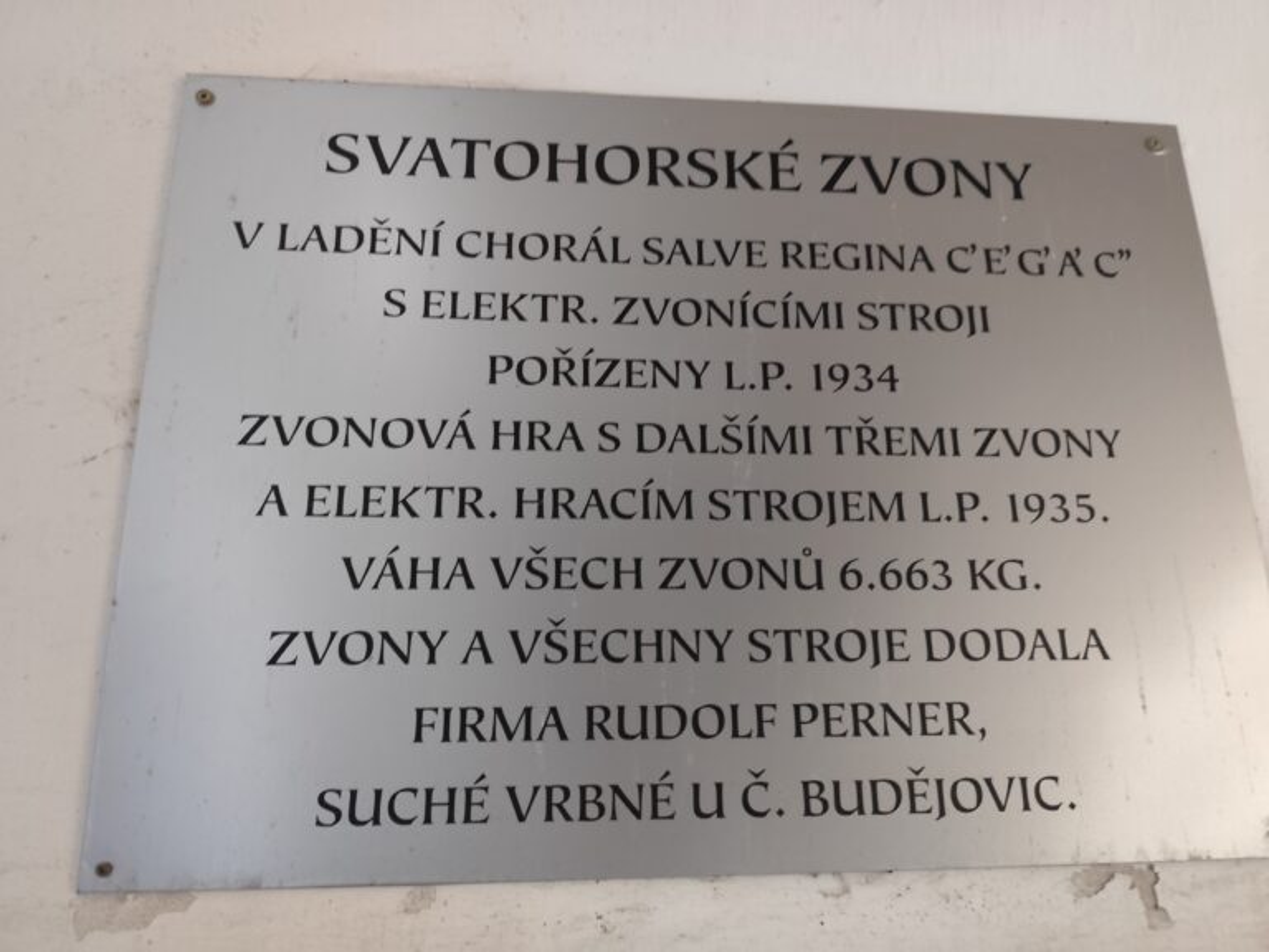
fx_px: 843
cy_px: 476
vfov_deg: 58.9
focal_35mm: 23
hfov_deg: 73.9
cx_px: 634
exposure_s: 1/16.7
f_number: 1.65
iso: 2500
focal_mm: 6.19
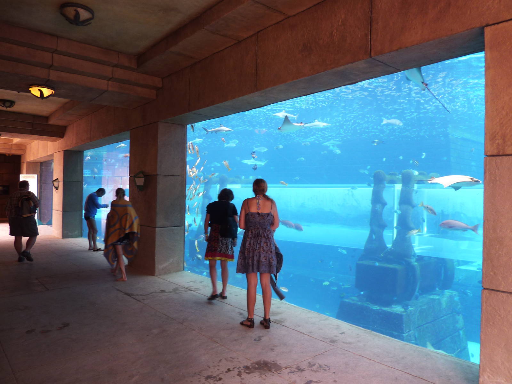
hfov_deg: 69.4
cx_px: 256
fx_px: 370
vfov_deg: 54.9
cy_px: 192
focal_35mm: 25
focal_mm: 4.1
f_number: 3.3
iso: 125
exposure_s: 1/30
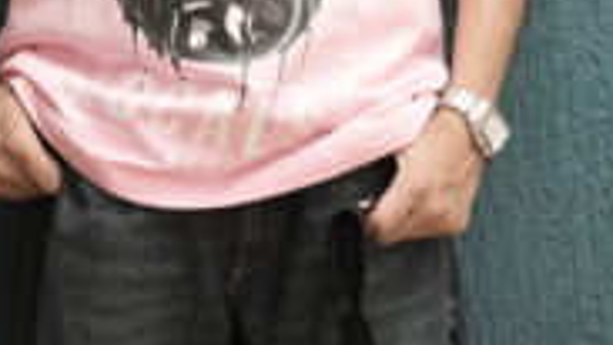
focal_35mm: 197
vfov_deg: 6.0
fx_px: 3209
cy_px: -407
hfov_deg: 10.9
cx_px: 221
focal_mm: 65.8
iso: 320
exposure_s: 1/250
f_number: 2.8
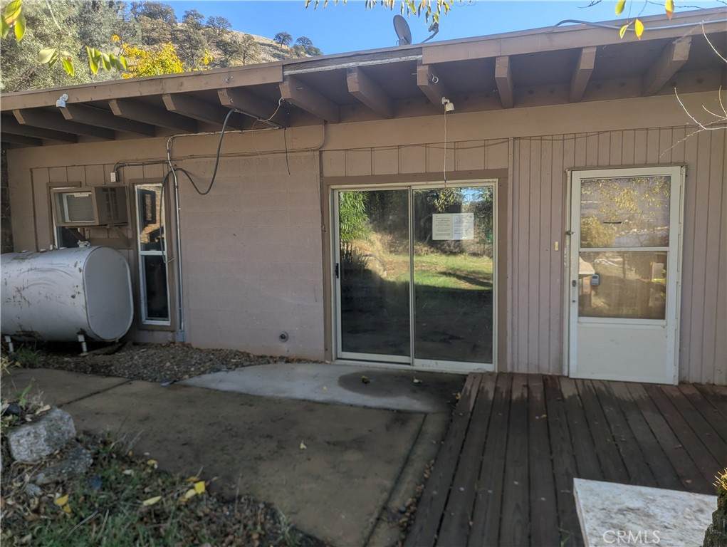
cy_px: 274
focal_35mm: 24
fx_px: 505
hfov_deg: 71.5
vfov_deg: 56.9
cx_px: 364
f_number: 1.85
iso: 31
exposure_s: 1/636
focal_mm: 6.81
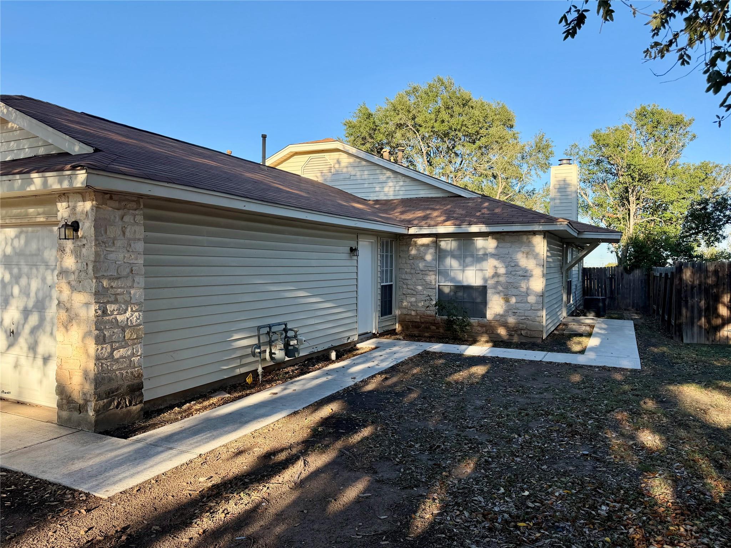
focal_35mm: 24
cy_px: 274
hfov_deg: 71.6
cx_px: 366
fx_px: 507
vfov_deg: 56.8
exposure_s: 1/1522
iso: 80
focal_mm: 6.76
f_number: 1.78
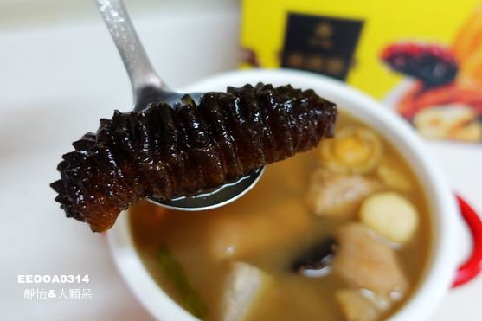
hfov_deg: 65.5
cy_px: 136
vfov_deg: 46.2
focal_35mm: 28
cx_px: 247
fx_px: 375
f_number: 1.8
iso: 400
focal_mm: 8.8
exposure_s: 1/30
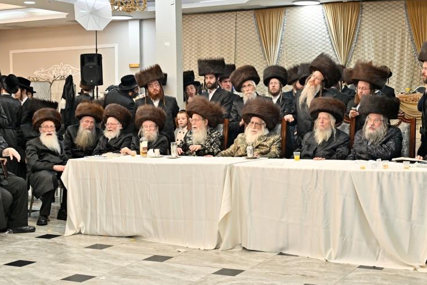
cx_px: 260
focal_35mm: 56
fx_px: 664
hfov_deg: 35.5
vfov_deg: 24.2
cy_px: 110
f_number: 4
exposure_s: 1/200
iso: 640
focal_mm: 40
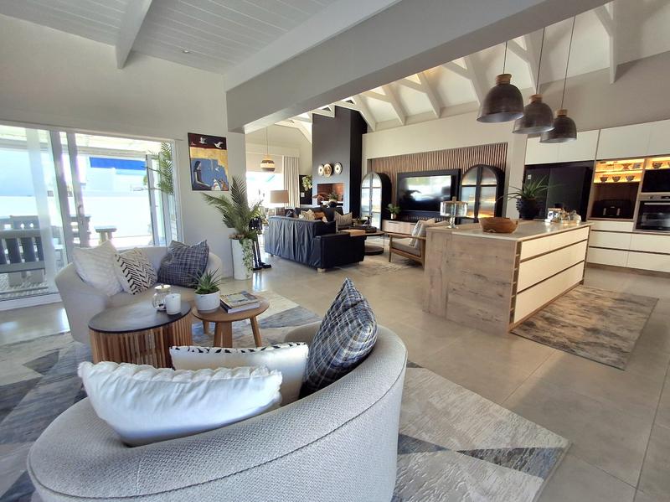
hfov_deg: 94.5
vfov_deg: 78.0
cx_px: 335
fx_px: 309
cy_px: 251
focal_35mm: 16
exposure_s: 1/100
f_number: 2.2
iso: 40
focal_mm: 1.64
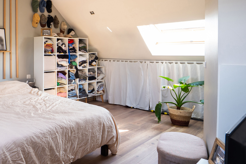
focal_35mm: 30
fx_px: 205
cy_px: 68
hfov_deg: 55.7
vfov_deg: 43.4
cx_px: 36
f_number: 4.5
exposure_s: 1/13
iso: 100
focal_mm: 8
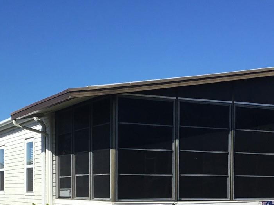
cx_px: 128
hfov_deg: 27.4
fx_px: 562
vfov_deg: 20.2
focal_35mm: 71
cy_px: 191
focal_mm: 3.3
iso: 25
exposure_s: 1/1812
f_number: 2.4
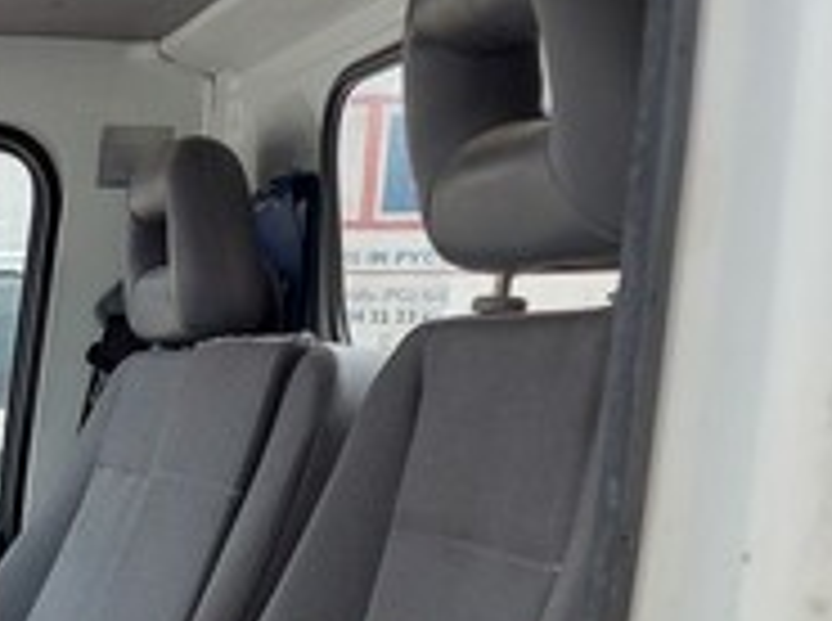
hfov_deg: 21.5
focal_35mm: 78
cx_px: -373
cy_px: 756
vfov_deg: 17.9
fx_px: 1871
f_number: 1.8
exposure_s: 1/157
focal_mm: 5.23
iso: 32
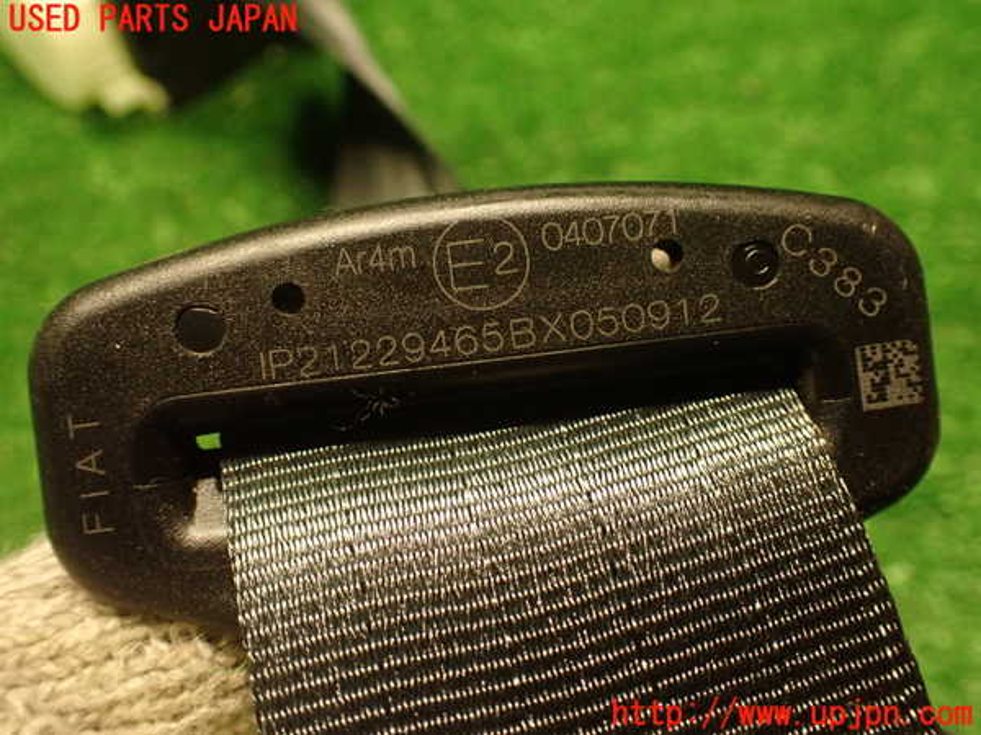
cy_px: 368
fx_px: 907
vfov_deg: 44.2
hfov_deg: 56.8
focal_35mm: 32
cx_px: 490
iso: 640
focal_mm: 5.79
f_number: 2.4
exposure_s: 1/30
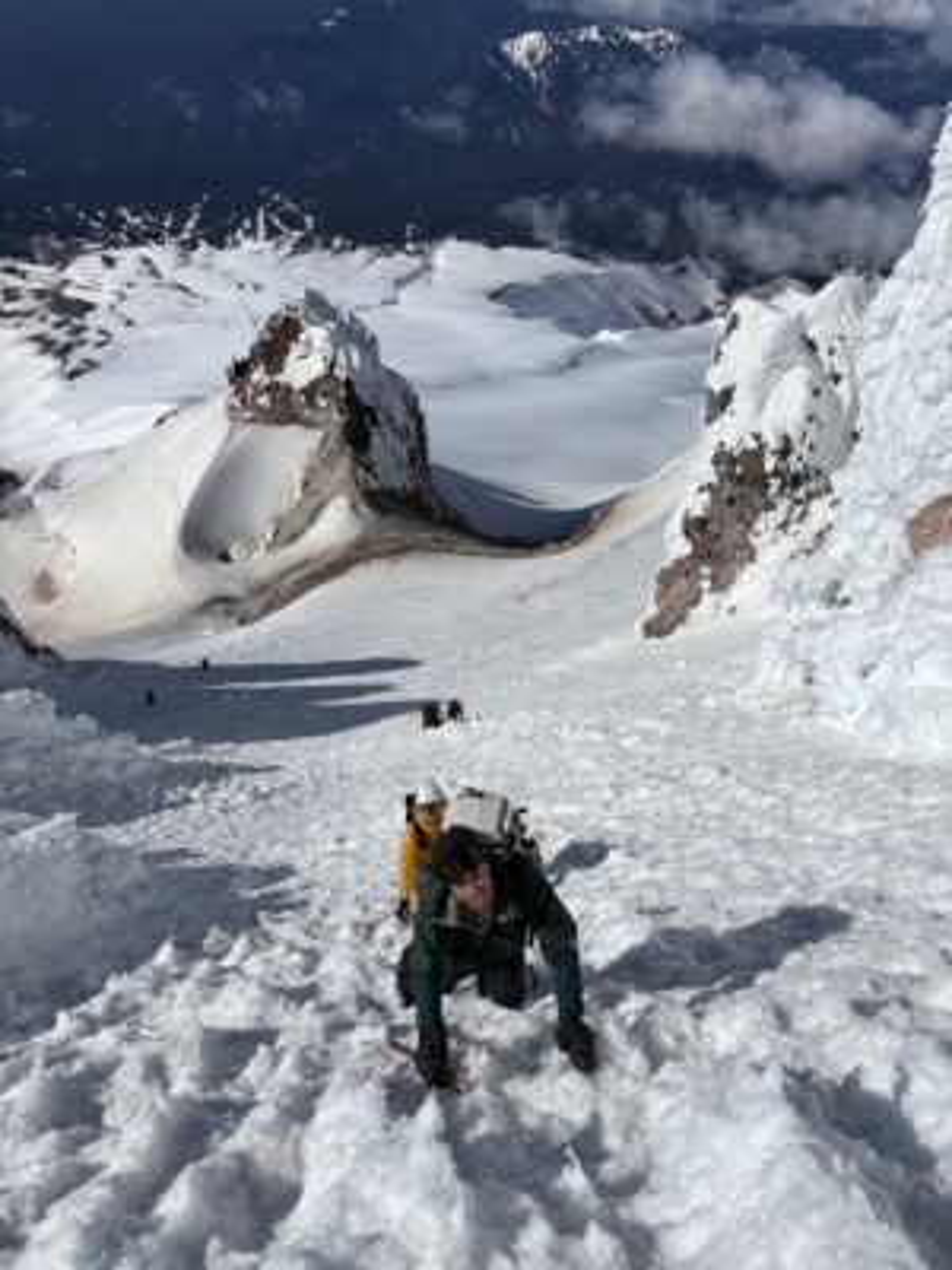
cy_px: 635
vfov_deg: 67.3
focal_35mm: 26
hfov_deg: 53.1
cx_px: 476
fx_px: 953
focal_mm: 5.96
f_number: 1.6
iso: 40
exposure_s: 1/14493
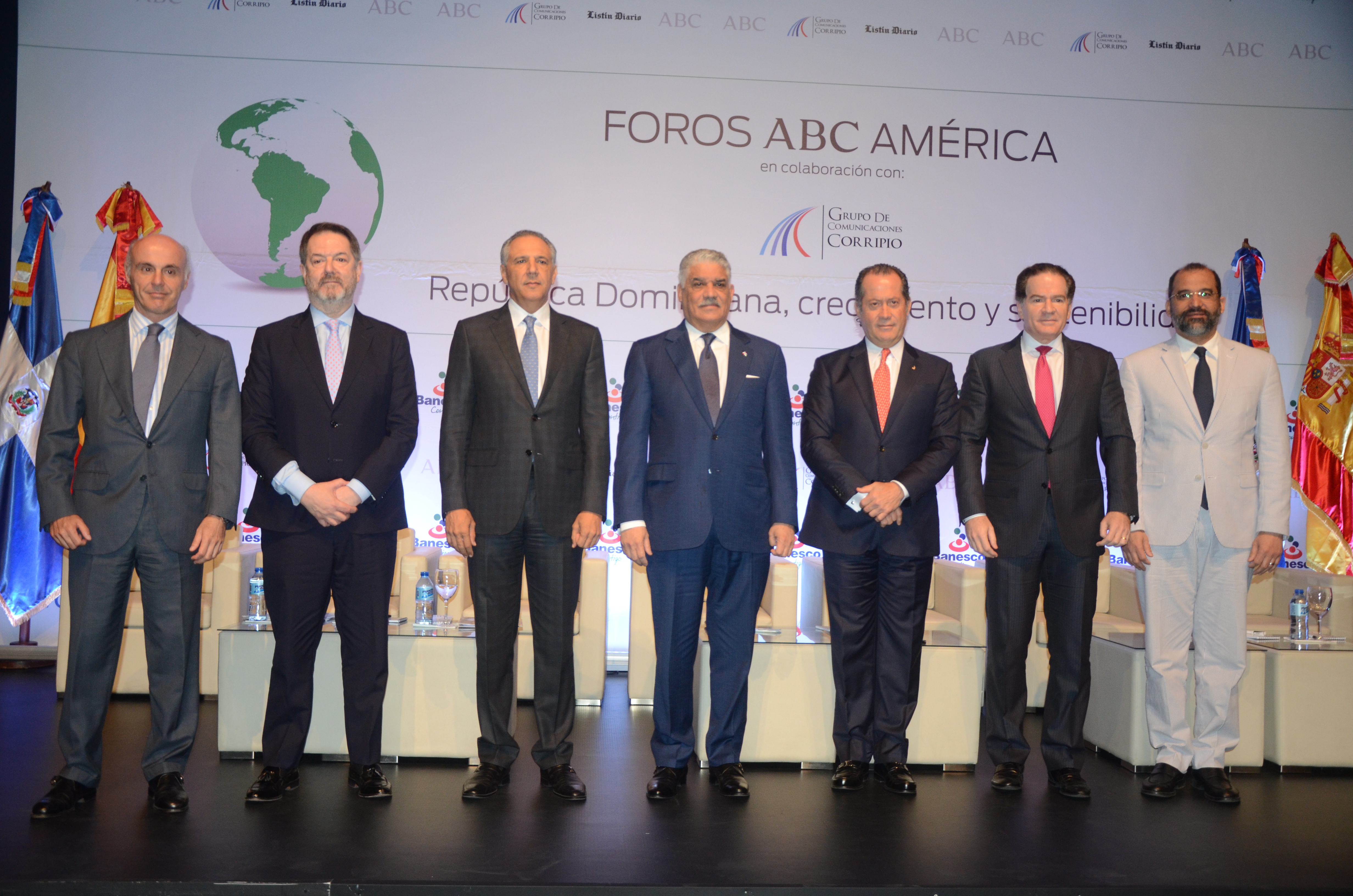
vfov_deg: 39.8
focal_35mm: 33
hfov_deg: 57.3
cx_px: 676
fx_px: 1238
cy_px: 448
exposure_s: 1/125
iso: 1000
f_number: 3.8
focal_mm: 22
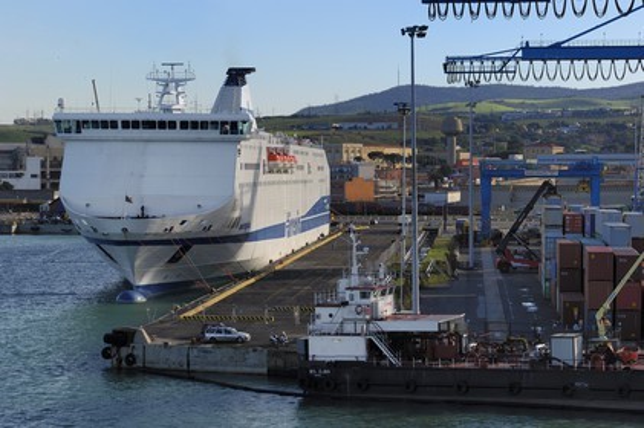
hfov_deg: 19.5
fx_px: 1877
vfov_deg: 13.0
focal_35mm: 105
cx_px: 322
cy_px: 214
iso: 100
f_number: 9.5
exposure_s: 1/100
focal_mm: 70
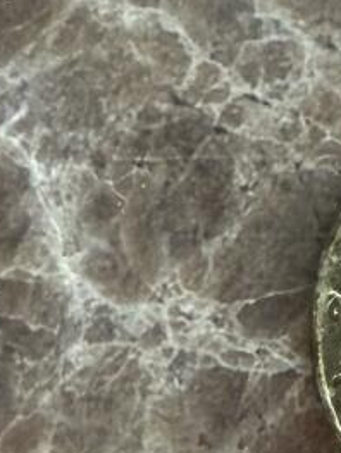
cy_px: -219
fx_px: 2149
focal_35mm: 164
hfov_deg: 8.8
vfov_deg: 11.5
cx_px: 586
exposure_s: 1/99
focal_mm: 2.22
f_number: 2.2
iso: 125
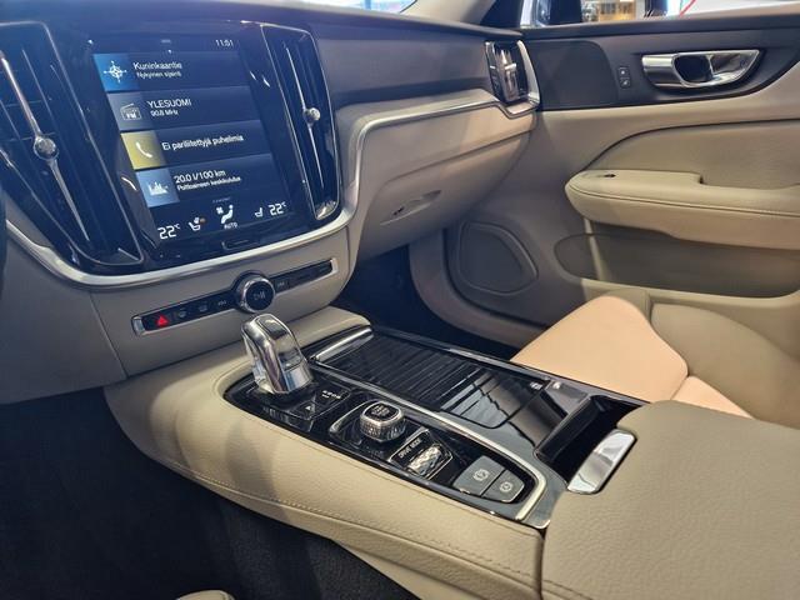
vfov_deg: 58.9
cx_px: 400
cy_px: 300
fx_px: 532
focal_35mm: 23
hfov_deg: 73.9
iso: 160
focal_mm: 5.4
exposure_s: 1/100
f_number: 1.8
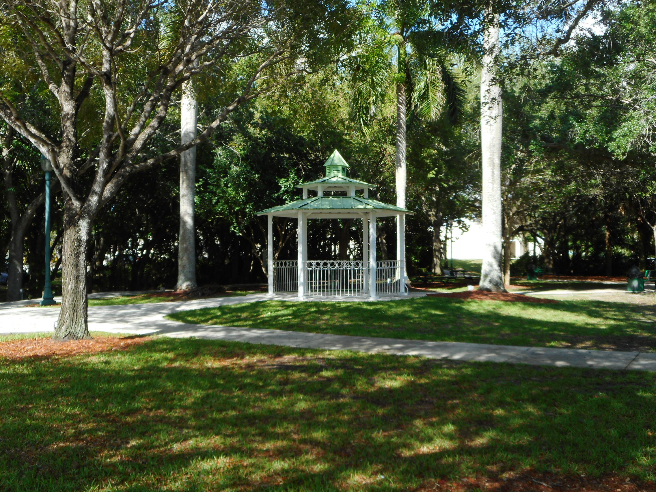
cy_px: 246
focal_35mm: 39
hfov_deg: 47.9
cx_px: 328
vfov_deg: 36.8
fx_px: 739
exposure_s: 1/160
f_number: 4.5
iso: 80
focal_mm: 6.9
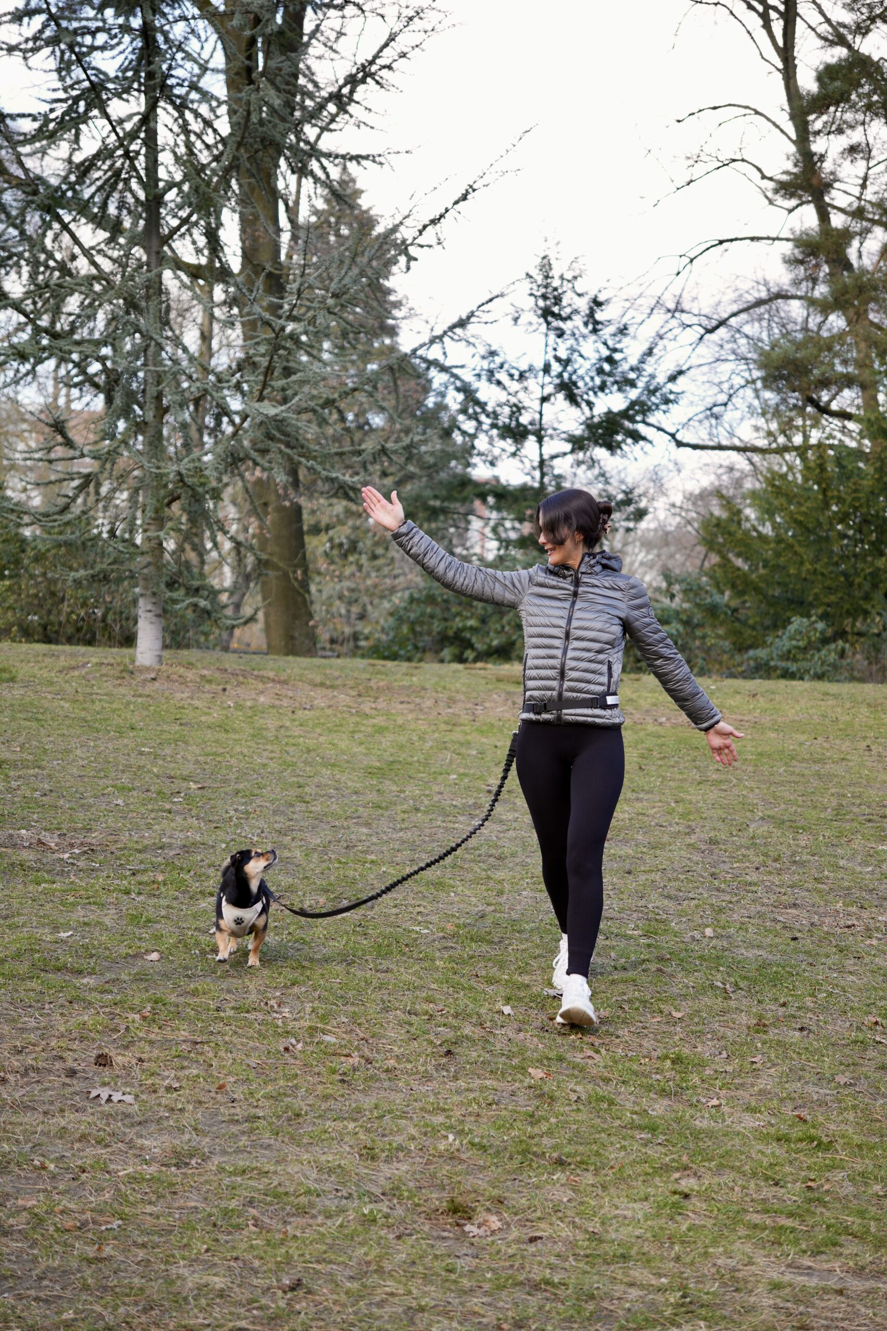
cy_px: 666
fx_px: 2771
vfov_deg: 27.0
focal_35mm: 75
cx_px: 444
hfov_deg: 18.2
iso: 100
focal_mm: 50
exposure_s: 1/200
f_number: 2.8
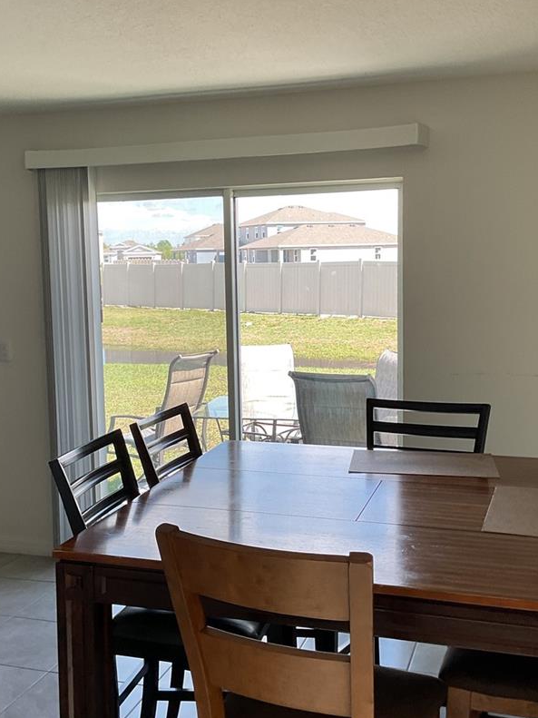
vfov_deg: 42.9
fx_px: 912
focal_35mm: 44
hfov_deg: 32.8
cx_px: 221
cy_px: 373
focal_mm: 3
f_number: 1.8
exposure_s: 1/120
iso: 32
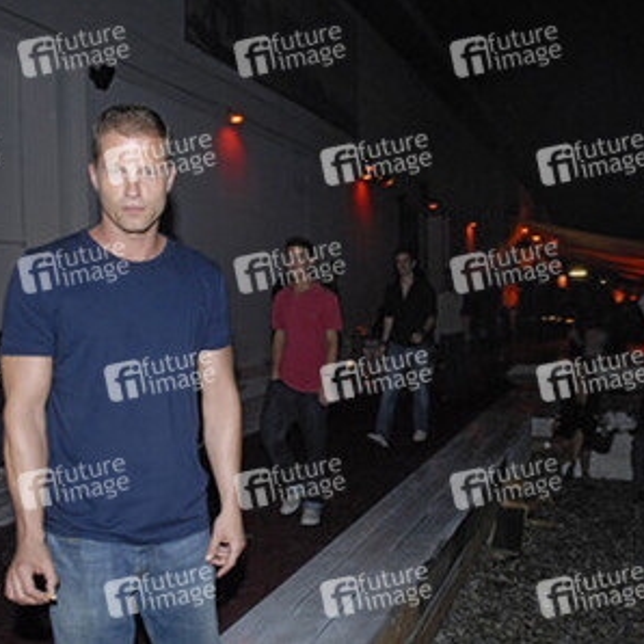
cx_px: 316
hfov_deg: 50.2
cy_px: 322
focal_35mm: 33
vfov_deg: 50.2
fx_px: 687
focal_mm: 17
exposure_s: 1/15
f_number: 7.1
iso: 800
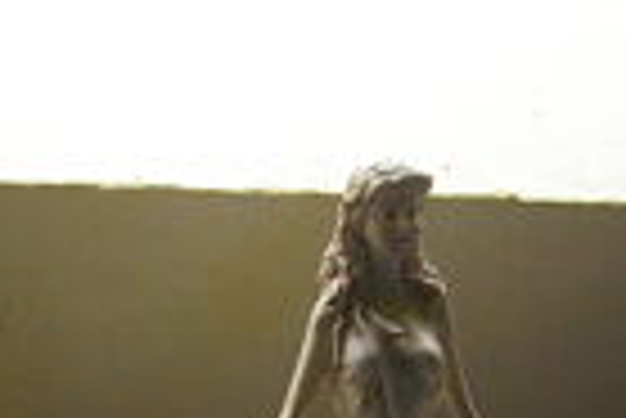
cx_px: 135
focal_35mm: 109
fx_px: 1893
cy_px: 690
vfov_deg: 11.9
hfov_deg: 18.6
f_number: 5.6
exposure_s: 1/60
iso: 1600
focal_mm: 21
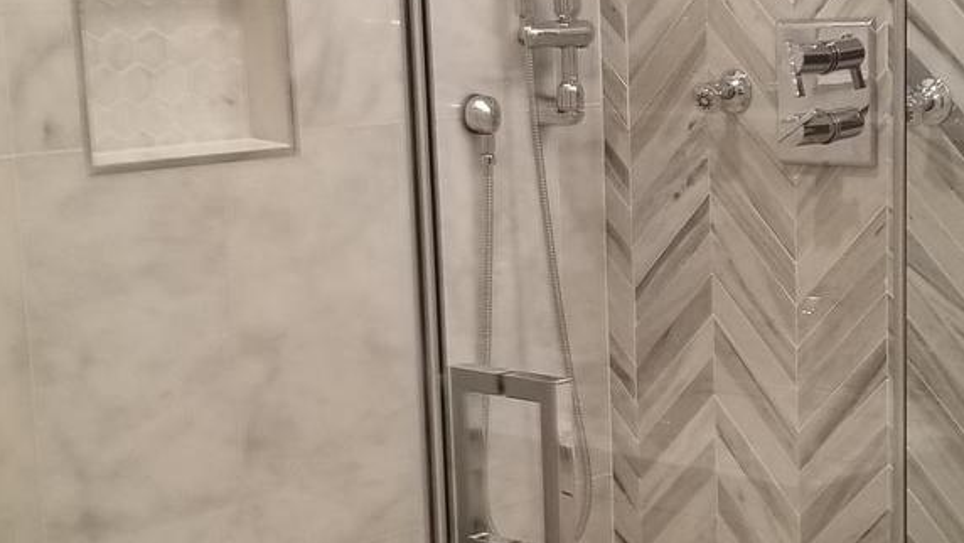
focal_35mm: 76
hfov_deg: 27.8
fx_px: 1943
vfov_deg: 15.9
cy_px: 381
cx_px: 586
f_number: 1.7
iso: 100
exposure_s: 1/60
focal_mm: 4.25
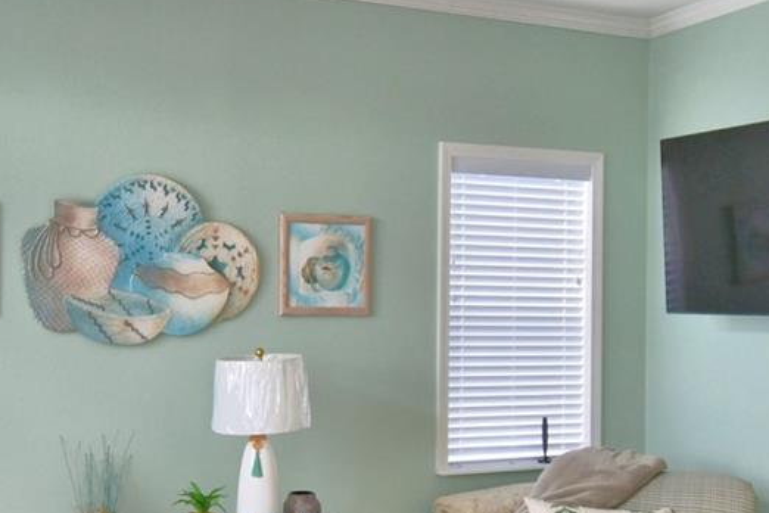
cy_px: 318
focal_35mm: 46
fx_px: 983
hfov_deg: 42.2
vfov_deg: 29.1
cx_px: 259
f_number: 4.5
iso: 280
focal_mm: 10
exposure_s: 1/125
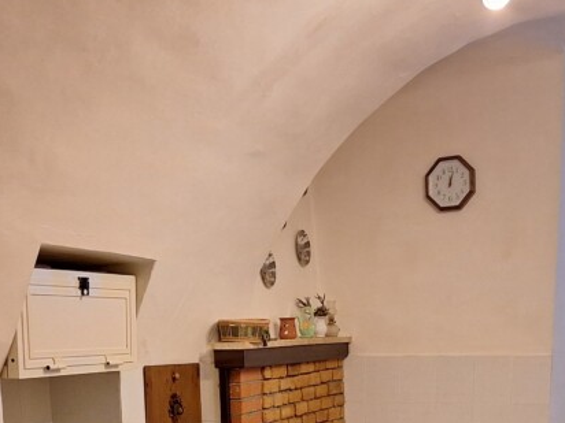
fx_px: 1094
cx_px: 304
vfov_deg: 19.8
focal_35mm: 67
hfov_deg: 29.0
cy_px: 583
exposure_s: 1/33
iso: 200
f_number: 1.8
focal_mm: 5.54
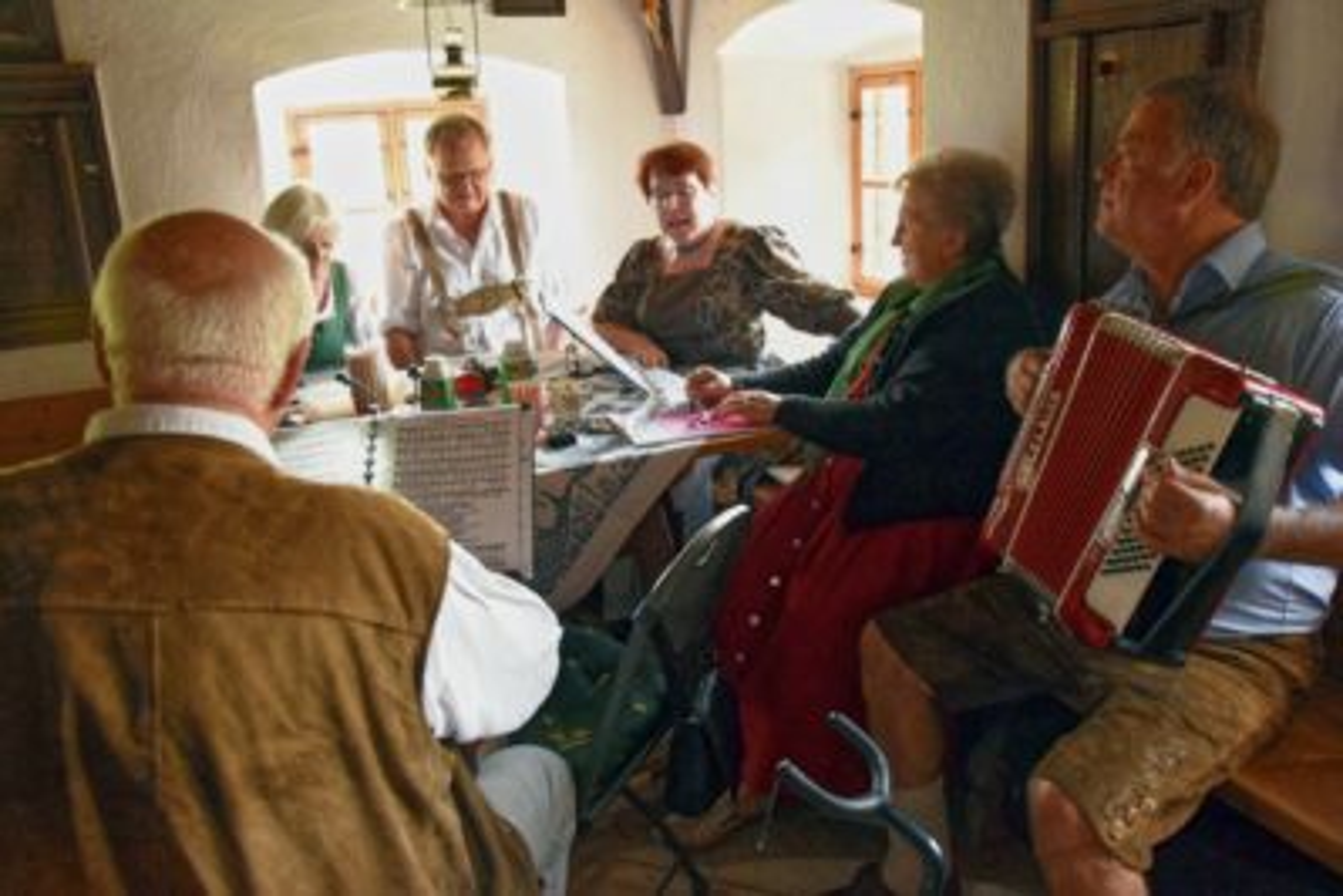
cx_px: 672
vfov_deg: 47.9
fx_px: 1007
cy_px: 448
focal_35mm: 27
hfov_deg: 67.4
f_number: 4
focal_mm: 18
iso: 3200
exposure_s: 1/60
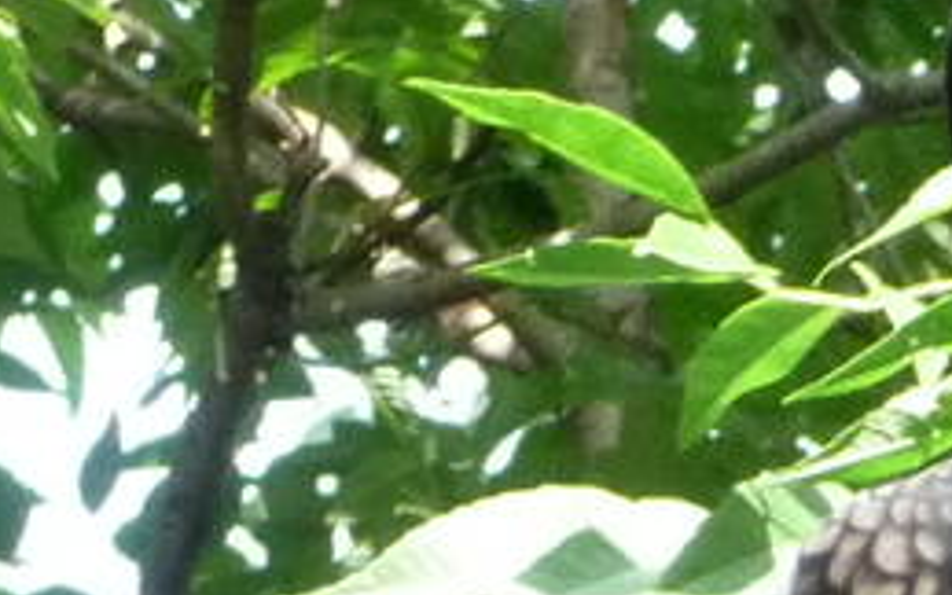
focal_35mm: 838
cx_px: 1095
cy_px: 812
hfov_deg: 2.5
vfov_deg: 1.6
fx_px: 21747
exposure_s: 1/100
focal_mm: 21.8
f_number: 4.7
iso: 400
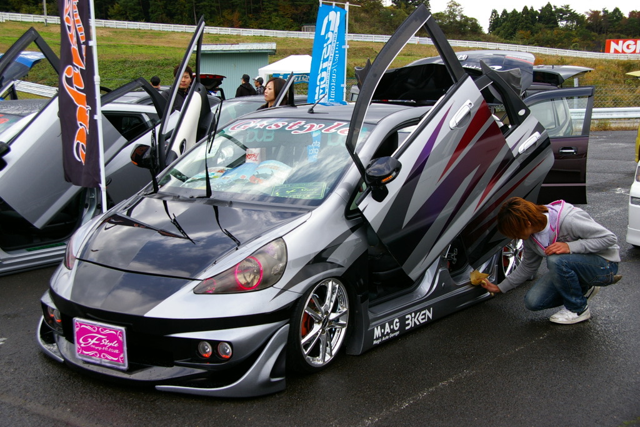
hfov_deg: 40.0
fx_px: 880
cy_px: 214
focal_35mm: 50
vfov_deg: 27.2
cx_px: 320
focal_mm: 33
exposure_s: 1/180
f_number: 6.7
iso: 200
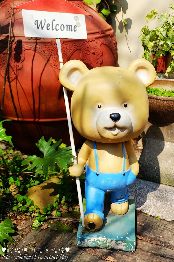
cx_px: 87
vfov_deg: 48.5
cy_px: 131
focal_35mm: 40
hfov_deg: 33.4
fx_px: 290
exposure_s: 1/800
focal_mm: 26.9
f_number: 4.5
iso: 200
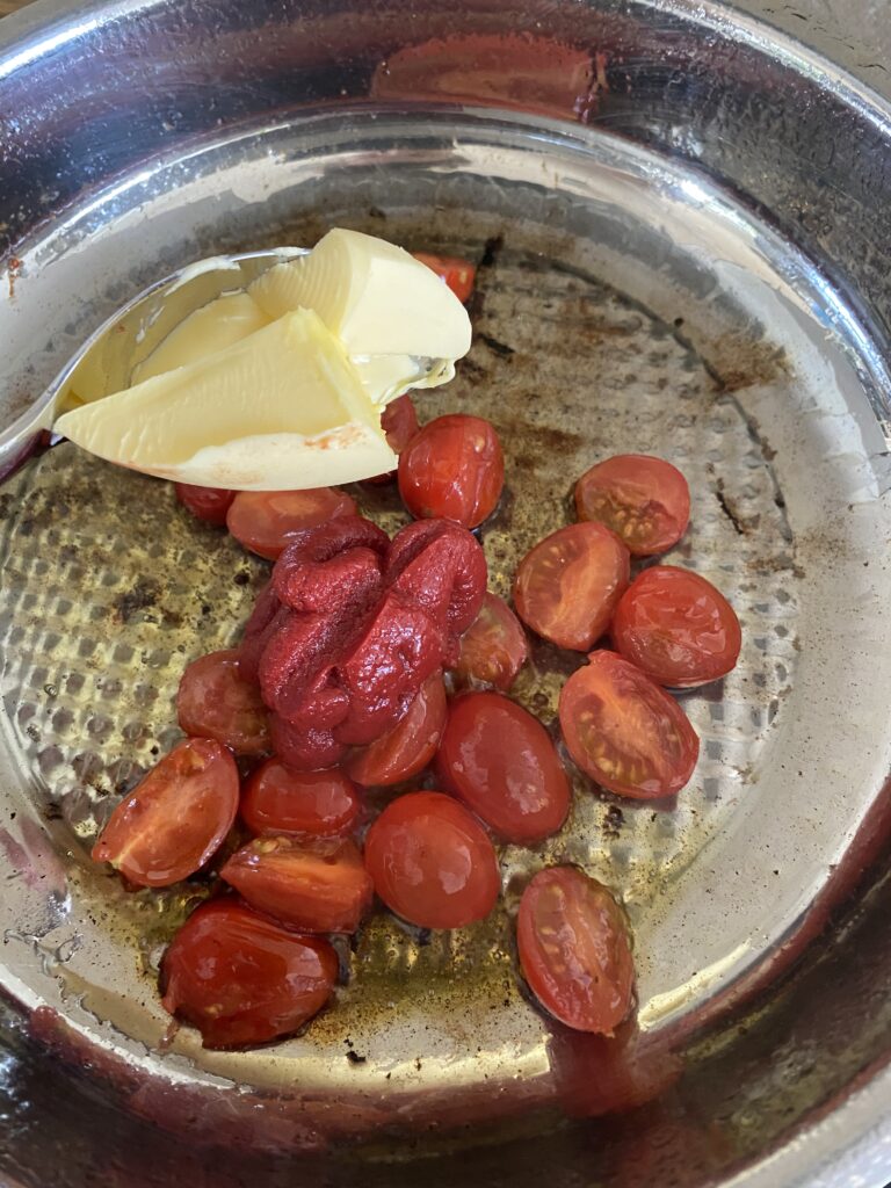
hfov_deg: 53.1
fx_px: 892
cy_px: 594
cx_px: 446
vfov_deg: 67.3
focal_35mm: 26
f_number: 1.8
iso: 320
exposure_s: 1/60
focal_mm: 4.25
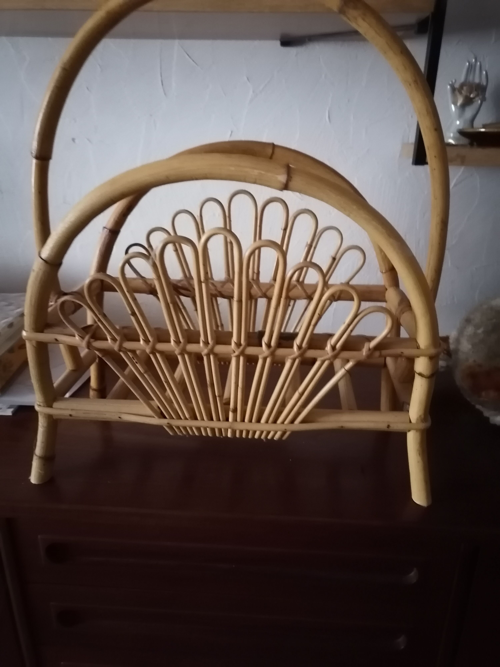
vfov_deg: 65.3
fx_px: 520
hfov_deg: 51.4
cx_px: 250
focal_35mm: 27
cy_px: 334
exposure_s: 1/14.3
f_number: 1.8
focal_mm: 5.3
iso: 2000
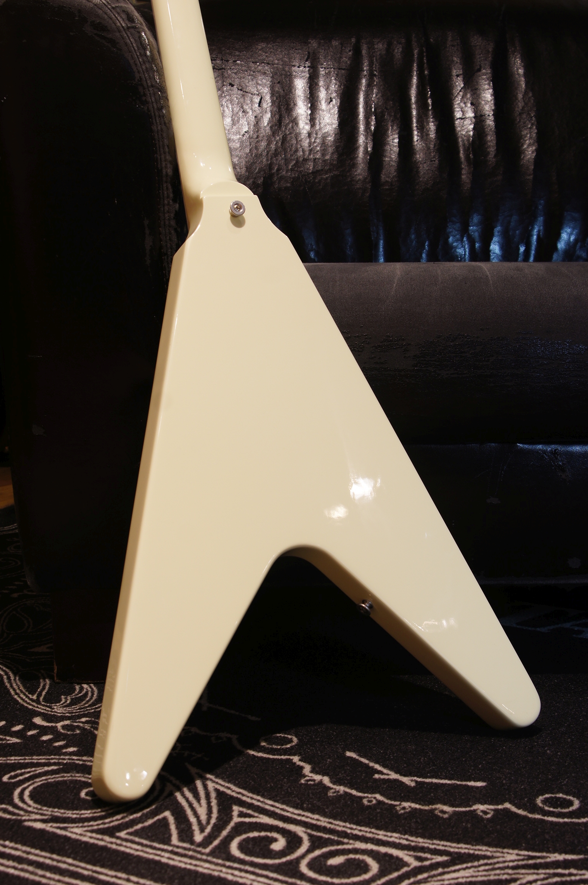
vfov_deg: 33.4
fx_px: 1473
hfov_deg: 22.6
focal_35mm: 60
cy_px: 442
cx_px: 294
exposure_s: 1/5
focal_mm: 40
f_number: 7.1
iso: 100
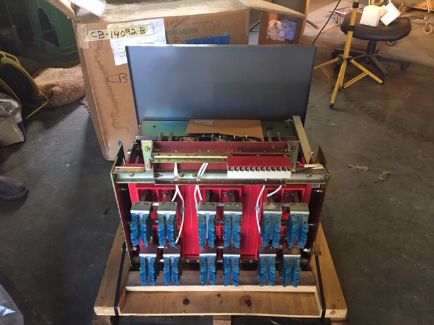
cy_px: 162
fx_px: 364
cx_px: 217
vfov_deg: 48.2
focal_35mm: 29
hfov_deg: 61.7
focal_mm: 4.15
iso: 80
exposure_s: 1/15
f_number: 2.2
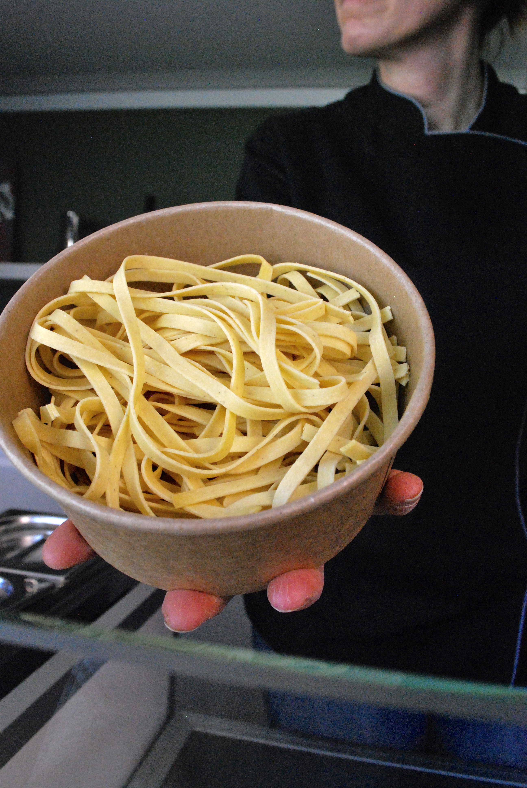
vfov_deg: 61.9
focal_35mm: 30
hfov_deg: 43.7
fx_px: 657
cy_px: 394
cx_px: 264
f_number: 10
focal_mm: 20
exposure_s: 1/400
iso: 1600
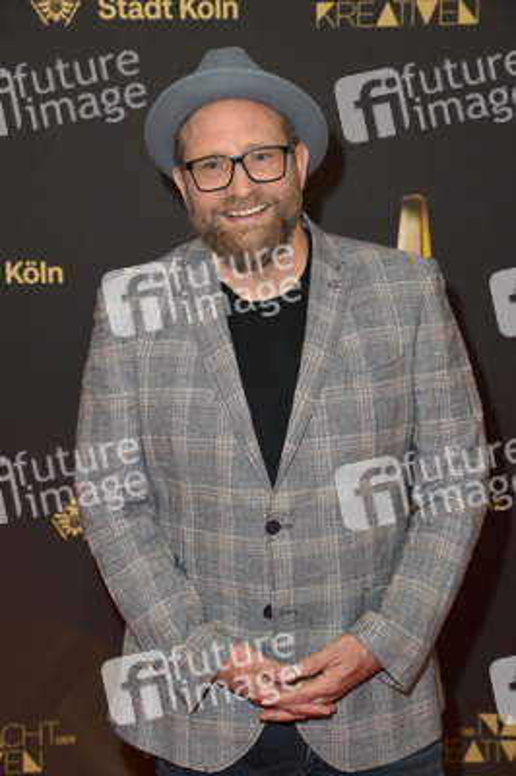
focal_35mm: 65
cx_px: 258
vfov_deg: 31.0
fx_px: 1400
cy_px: 388
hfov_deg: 20.9
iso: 1250
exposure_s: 1/200
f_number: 5
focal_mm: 65
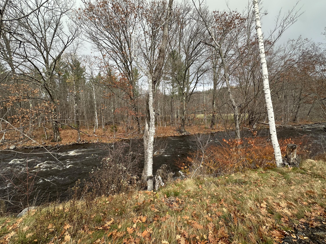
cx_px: 162
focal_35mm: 15
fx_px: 141
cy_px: 118
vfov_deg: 81.7
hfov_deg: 98.2
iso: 40
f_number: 2.2
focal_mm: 2.22
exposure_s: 1/361
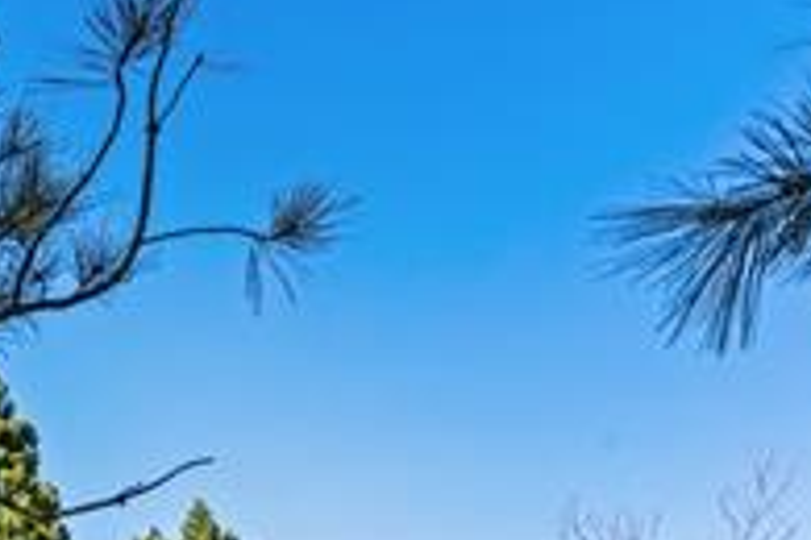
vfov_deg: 20.9
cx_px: -324
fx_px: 1329
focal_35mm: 59
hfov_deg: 26.8
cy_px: 702
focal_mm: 18
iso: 100
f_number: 11
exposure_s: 1/60
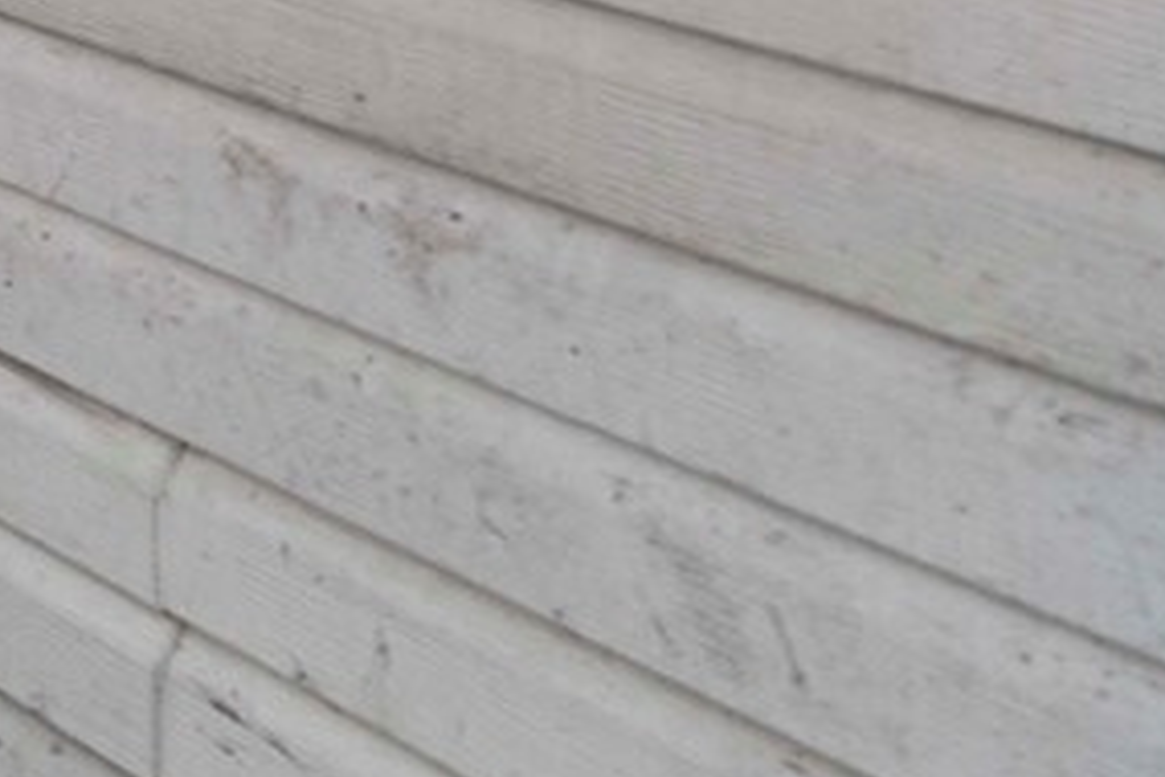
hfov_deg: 11.5
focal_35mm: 119
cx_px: -2177
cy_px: -746
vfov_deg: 10.6
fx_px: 3851
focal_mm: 20
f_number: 7.1
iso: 500
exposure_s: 1/30
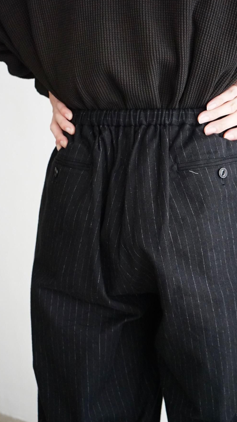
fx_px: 536
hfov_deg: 24.9
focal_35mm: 48
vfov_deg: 42.9
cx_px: 136
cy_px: 208
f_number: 4.5
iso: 4000
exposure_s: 1/160
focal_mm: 45
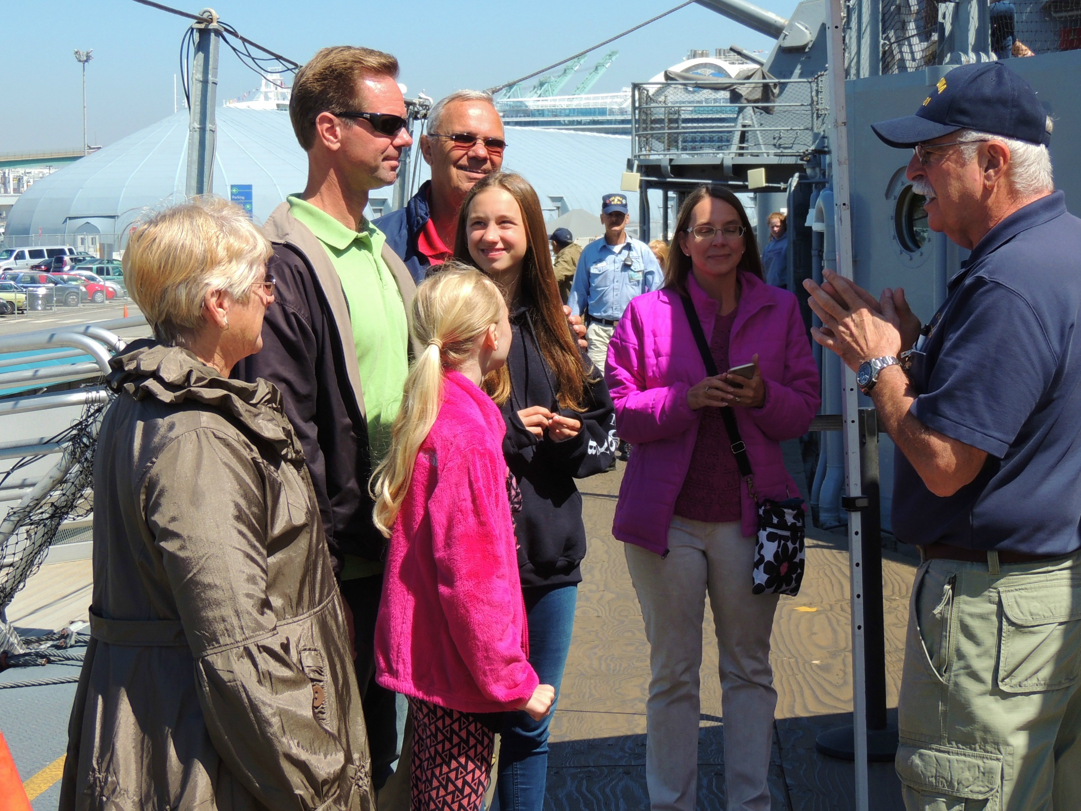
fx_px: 2155
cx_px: 536
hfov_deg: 28.2
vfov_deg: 21.3
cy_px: 397
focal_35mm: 69
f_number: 3.7
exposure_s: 1/800
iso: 100
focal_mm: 9.8
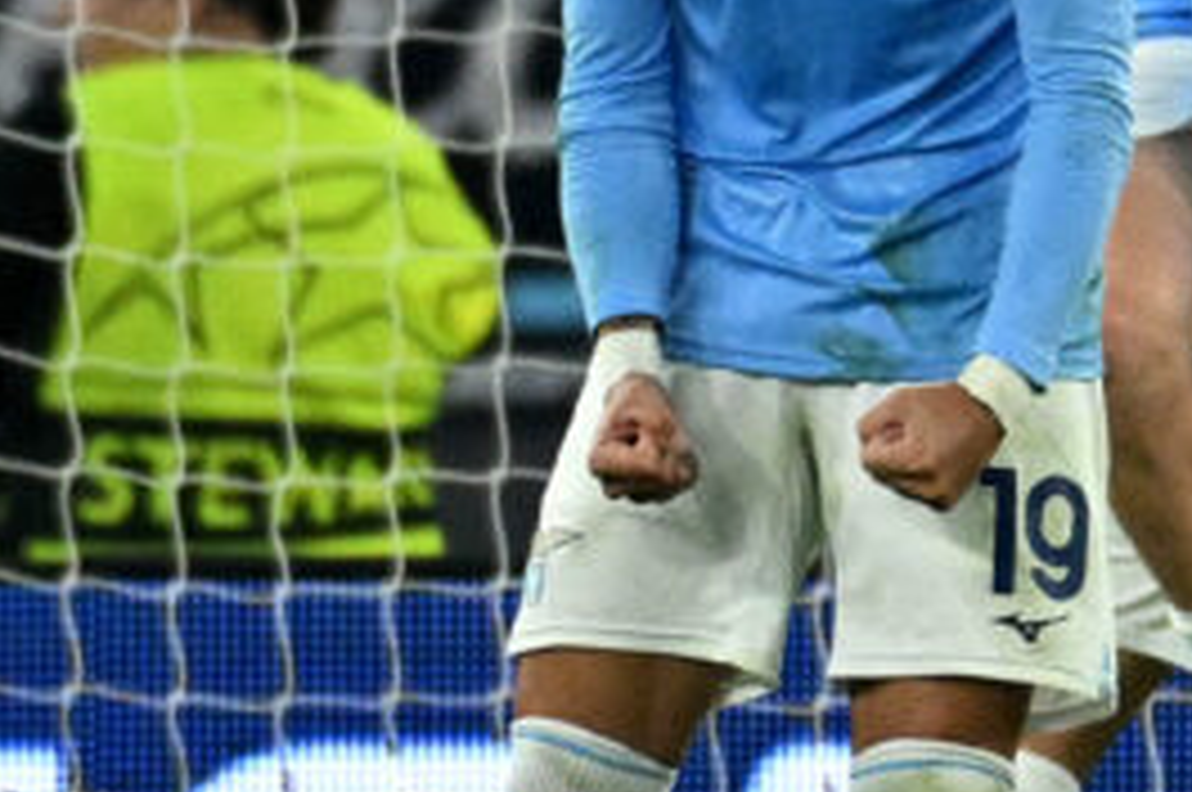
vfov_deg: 0.6
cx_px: 922
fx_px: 76723
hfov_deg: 0.9
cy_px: 158
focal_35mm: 2320
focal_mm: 400
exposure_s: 1/1250
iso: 3200
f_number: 4
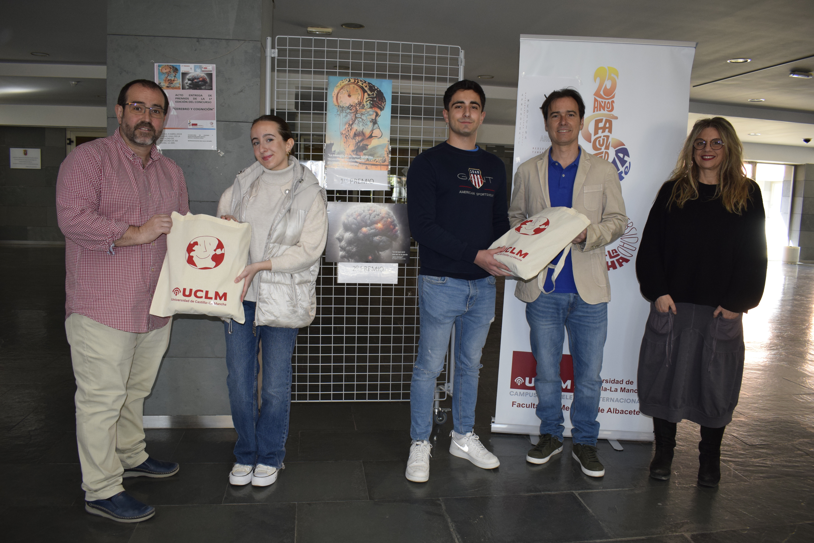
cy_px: 272
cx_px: 407
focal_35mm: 27
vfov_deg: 47.9
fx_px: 610
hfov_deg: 67.4
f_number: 4.5
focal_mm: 18
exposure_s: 1/80
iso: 800
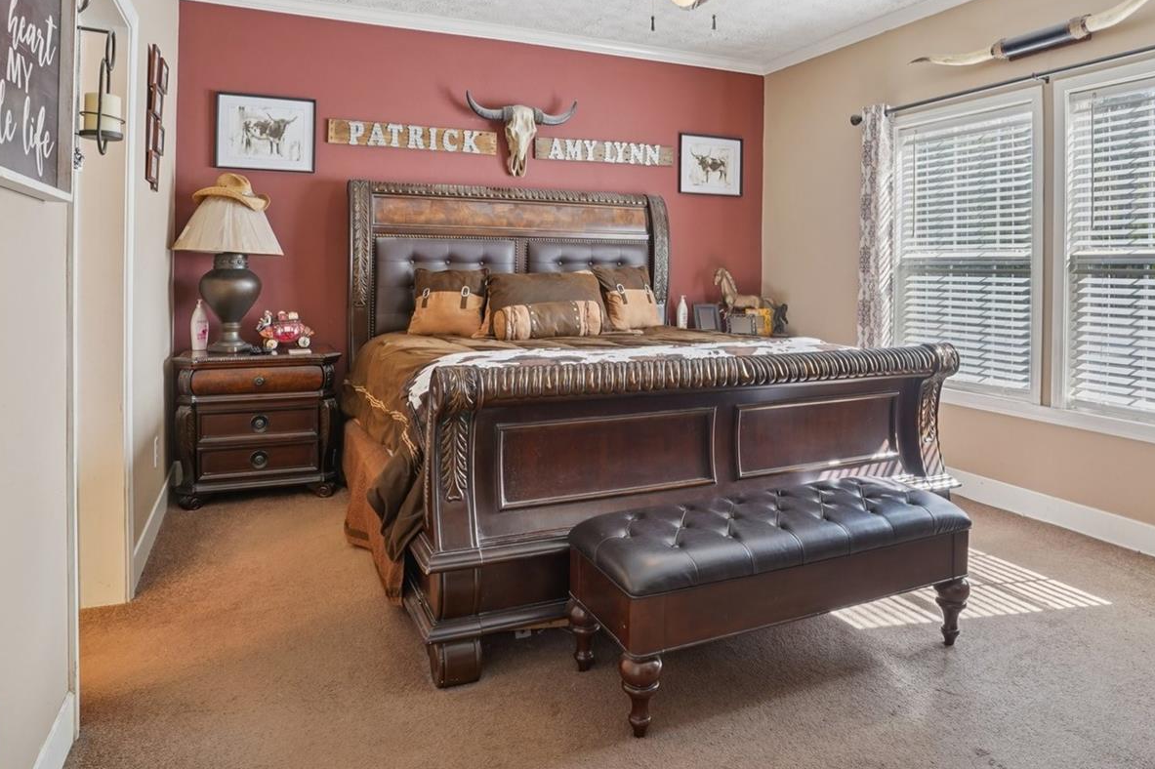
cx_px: 617
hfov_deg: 76.0
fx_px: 738
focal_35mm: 23
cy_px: 274
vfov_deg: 54.3
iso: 400
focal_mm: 17
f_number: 8
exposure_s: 1/15
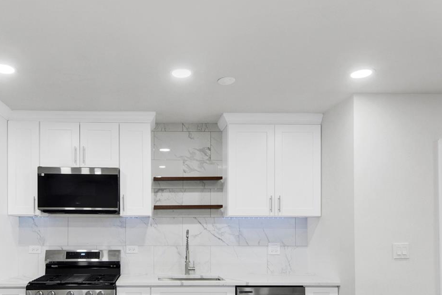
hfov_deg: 37.5
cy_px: 209
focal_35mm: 53
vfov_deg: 25.3
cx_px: 200
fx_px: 651
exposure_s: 1/10
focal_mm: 16
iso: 100
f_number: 9
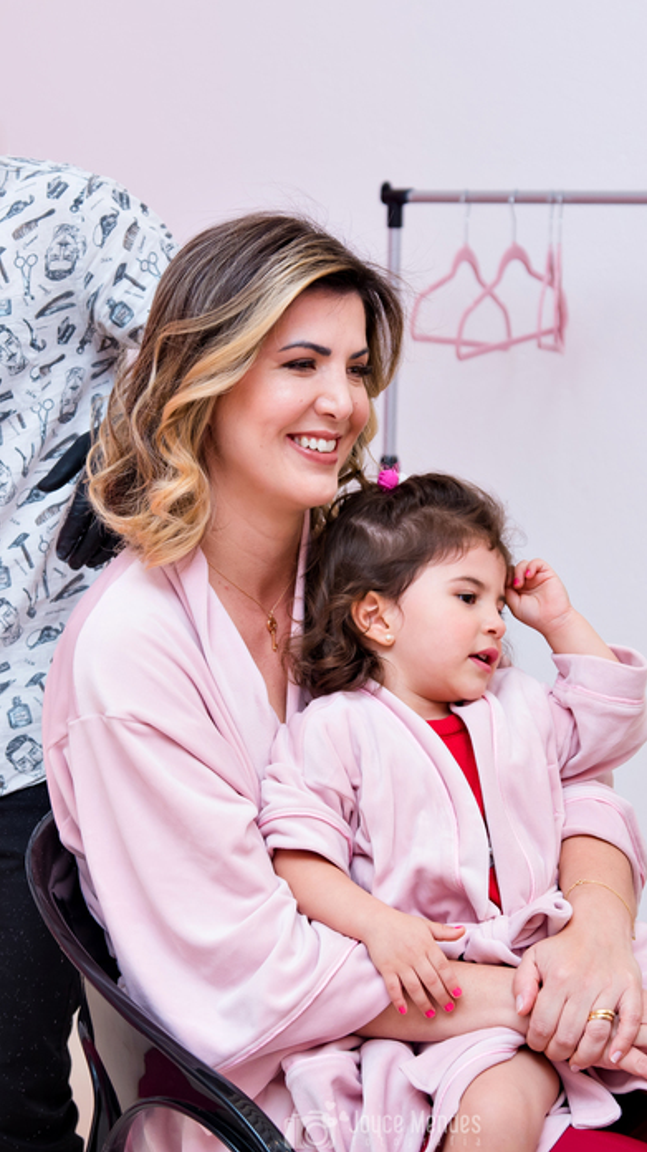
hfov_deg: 12.9
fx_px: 2870
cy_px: 499
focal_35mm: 94
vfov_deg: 22.7
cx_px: 382
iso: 320
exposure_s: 1/200
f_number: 5
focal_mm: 52
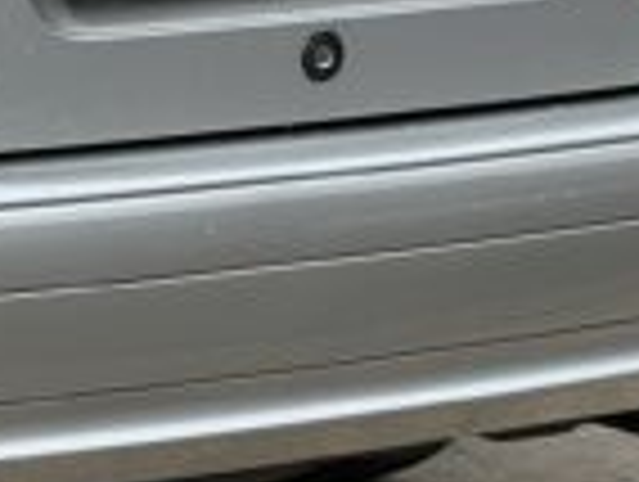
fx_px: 4993
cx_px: -536
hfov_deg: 7.1
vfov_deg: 5.5
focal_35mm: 270
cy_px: -108
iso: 64
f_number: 1.78
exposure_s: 1/2469
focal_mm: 6.86
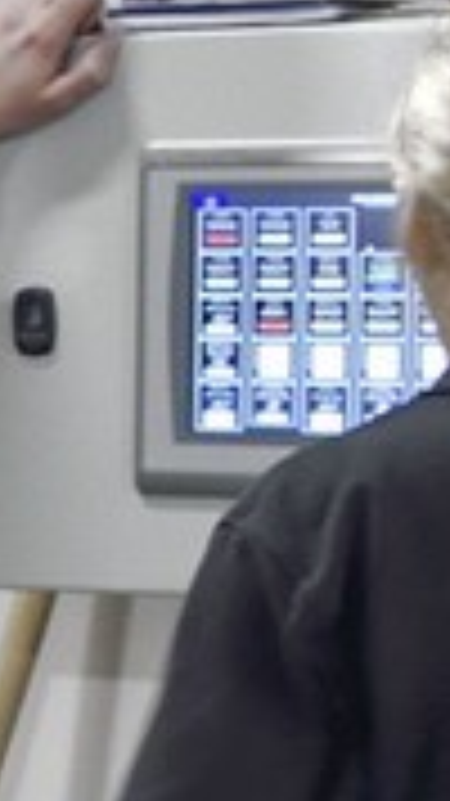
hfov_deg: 4.1
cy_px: 540
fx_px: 4799
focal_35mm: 226
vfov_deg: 9.5
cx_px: -2452
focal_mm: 24
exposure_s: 1/15
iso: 800
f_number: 9
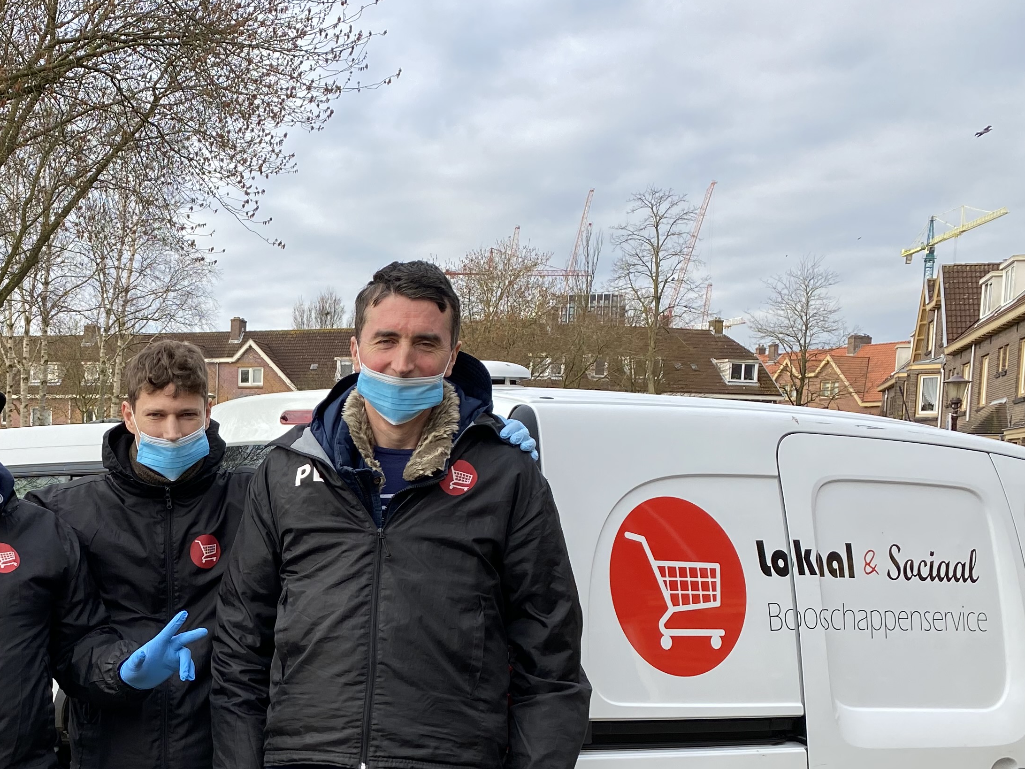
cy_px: 592
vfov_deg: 29.7
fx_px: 1421
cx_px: 138
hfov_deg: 37.5
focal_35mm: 48
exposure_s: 1/694
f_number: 1.8
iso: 32
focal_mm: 4.25
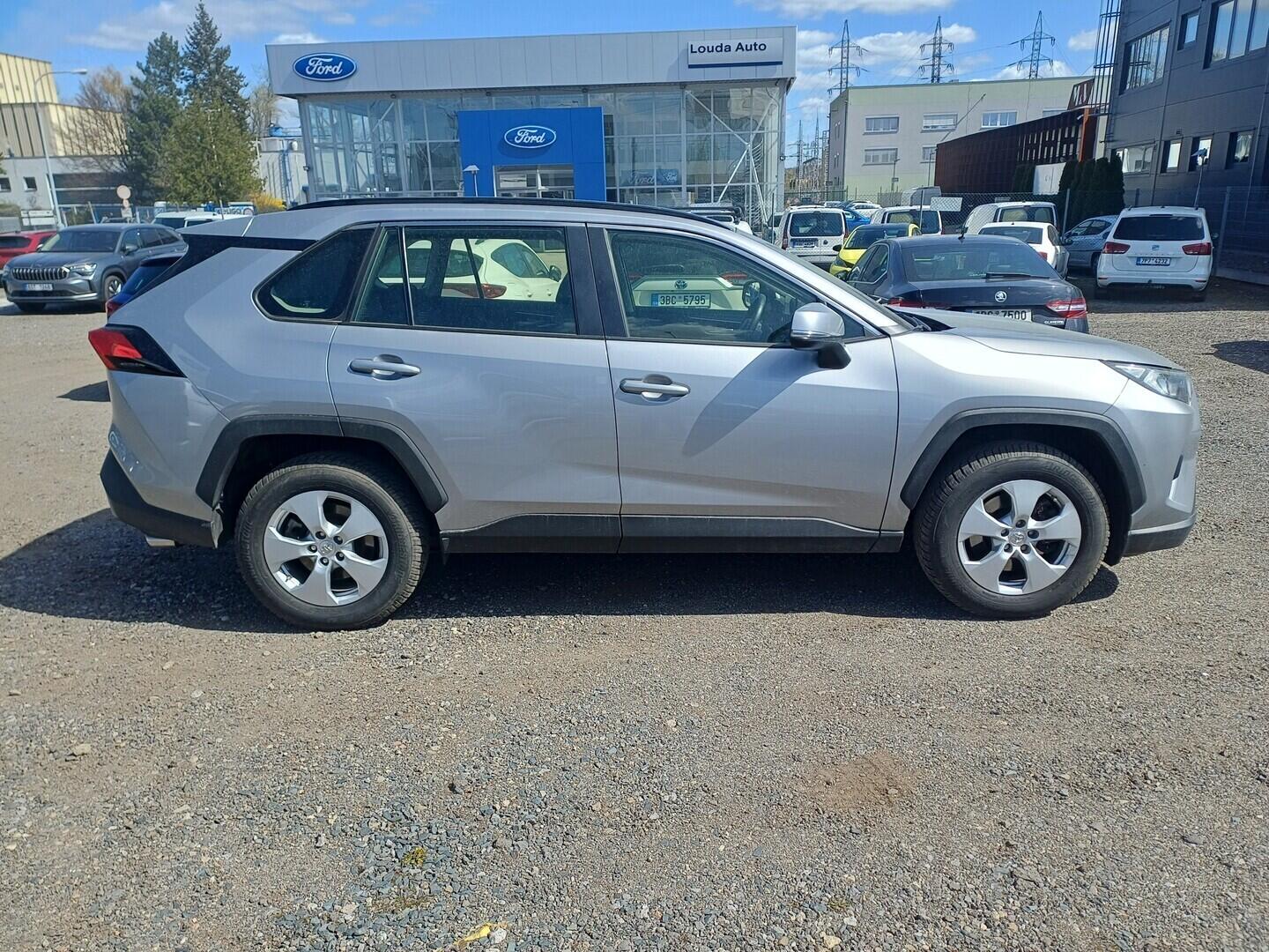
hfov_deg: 69.4
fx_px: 916
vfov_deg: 54.9
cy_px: 476
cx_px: 634
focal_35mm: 25
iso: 50
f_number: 1.8
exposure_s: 1/1095
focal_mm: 4.65
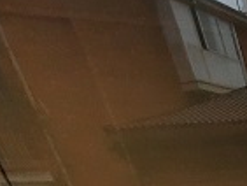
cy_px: 397
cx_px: 496
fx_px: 421
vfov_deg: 16.7
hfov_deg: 19.1
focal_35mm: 59
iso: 80
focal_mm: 1.74
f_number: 2.2
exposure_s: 1/100
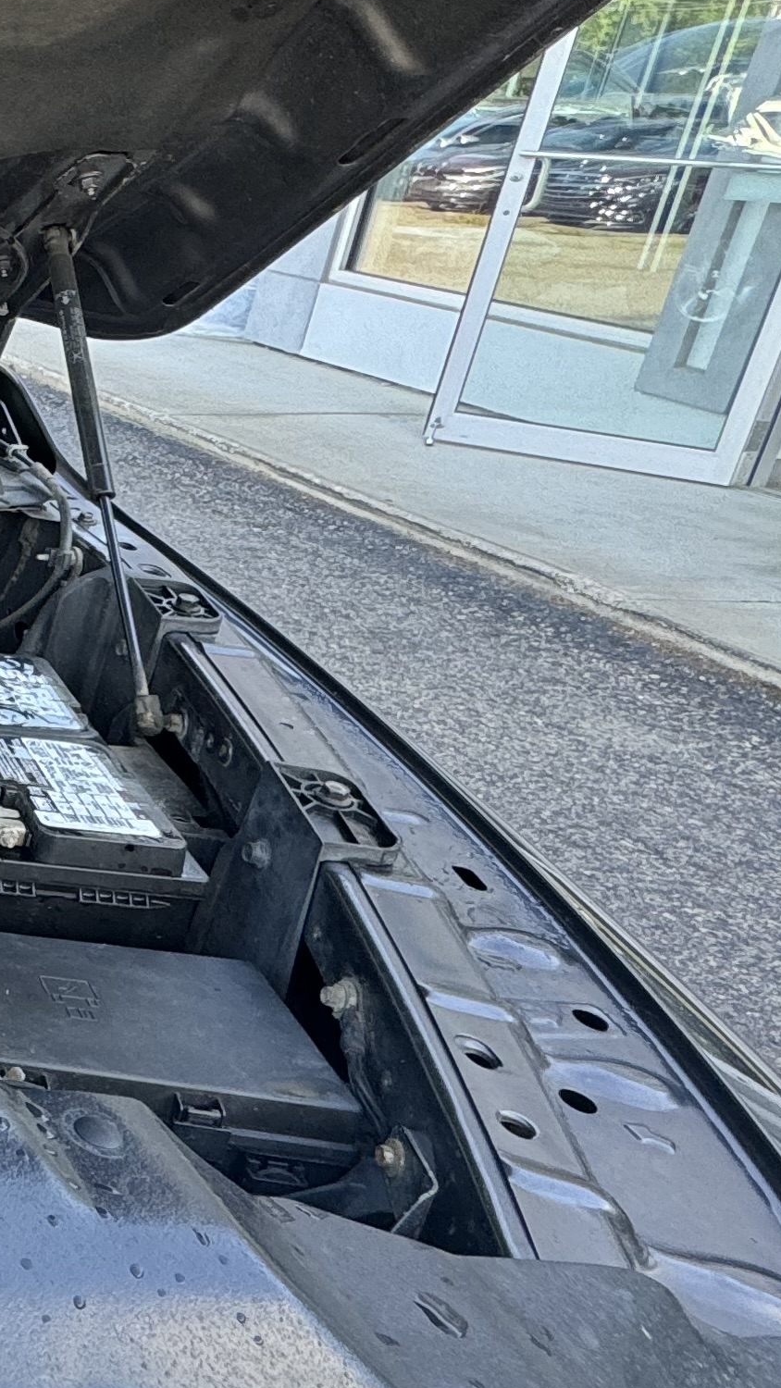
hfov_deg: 18.0
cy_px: 556
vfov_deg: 49.1
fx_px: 1509
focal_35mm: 41
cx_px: -837
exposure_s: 1/99
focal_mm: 2.22
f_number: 2.2
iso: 80
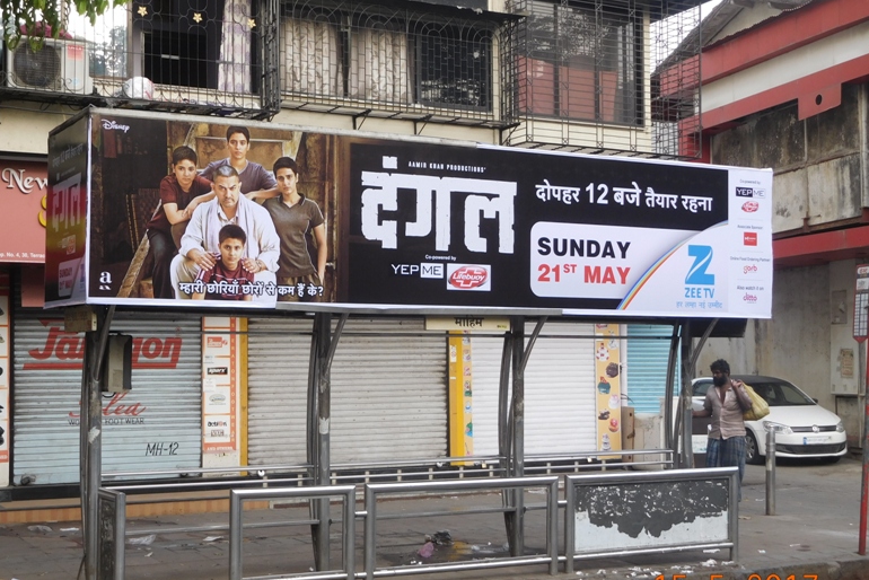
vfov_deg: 25.1
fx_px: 1304
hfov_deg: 36.9
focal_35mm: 54
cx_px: 424
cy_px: 318
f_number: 4.1
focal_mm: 8.9
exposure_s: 1/60
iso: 125
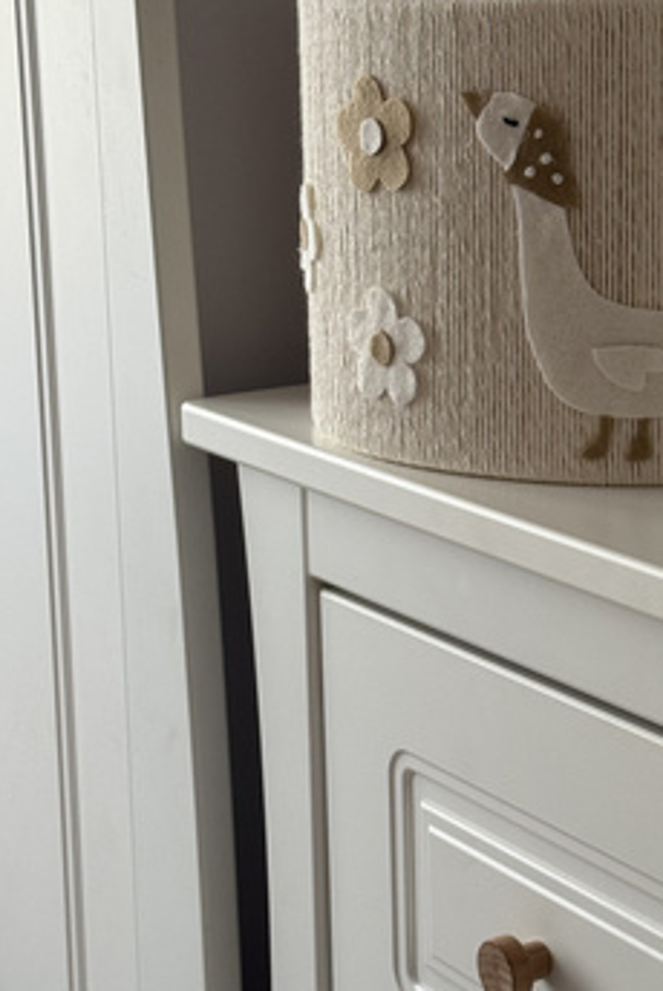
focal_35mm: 87
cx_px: 568
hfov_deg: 15.6
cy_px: 464
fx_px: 2398
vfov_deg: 23.4
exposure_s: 1/60
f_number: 1.78
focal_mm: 6.76
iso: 125
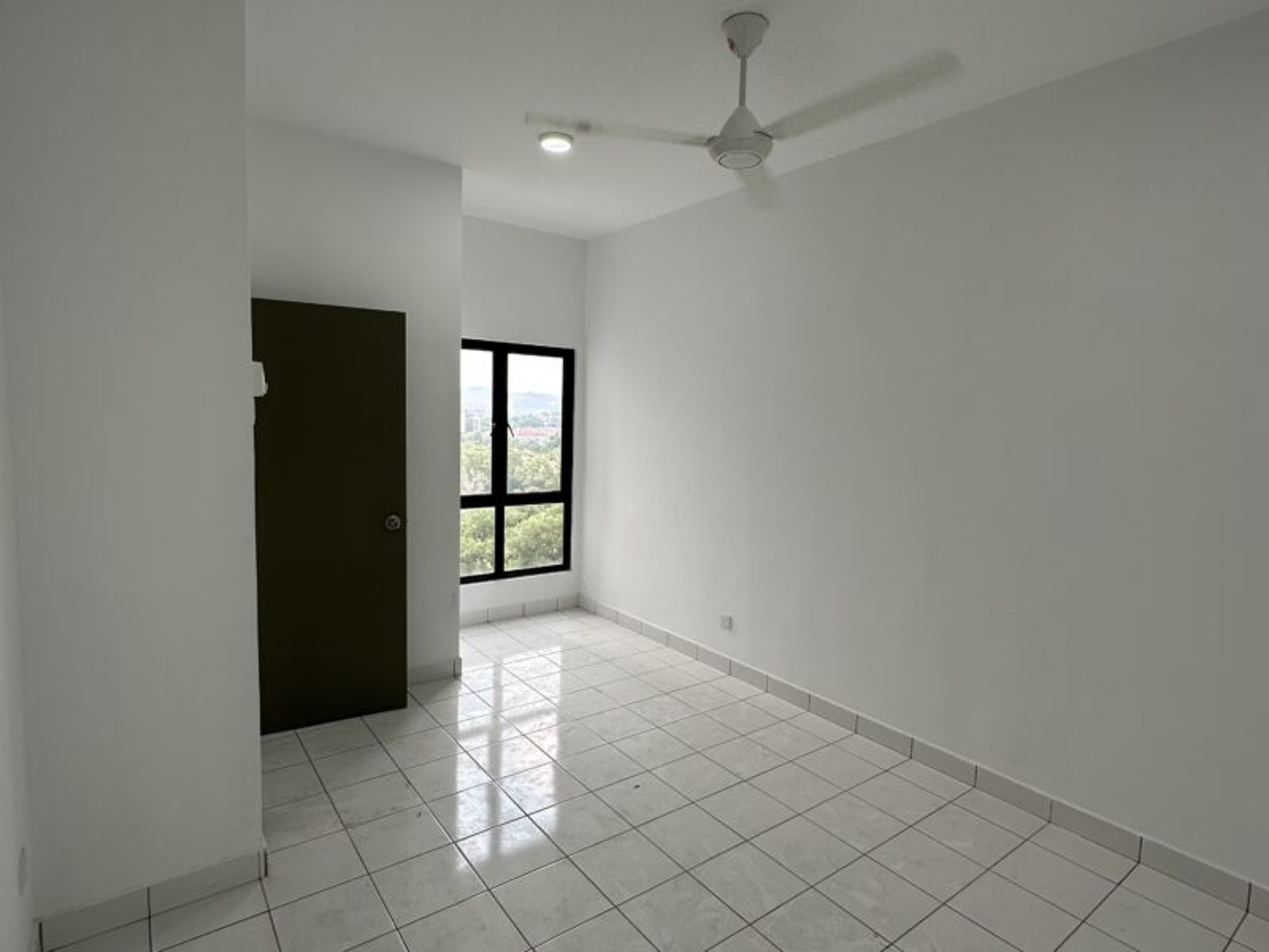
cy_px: 476
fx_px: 513
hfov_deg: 102.1
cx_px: 634
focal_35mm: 14
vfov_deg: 85.7
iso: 40
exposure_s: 1/225
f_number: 2.2
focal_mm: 2.22
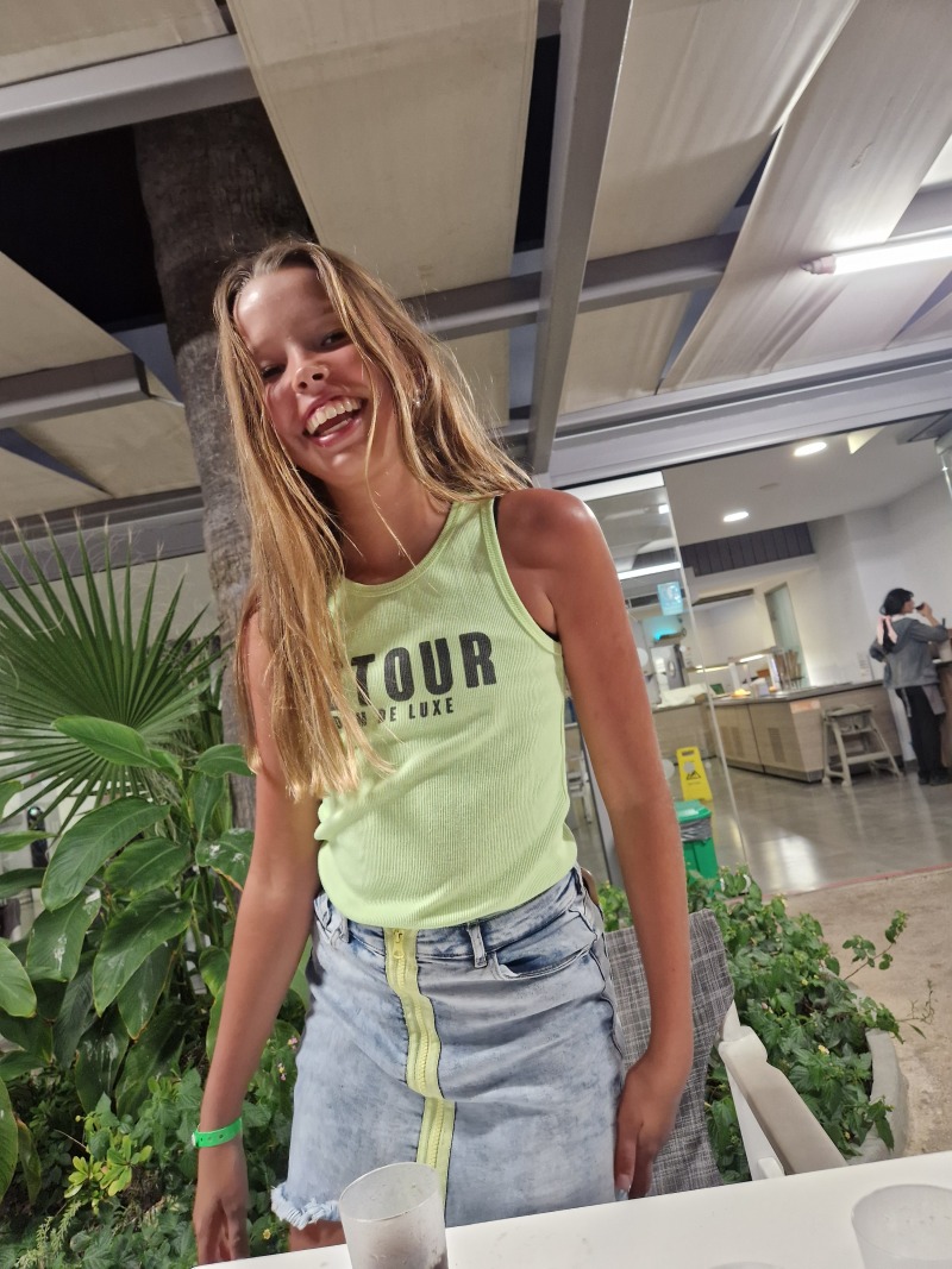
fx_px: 844
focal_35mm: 23
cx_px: 476
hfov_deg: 58.9
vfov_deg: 73.9
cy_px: 634
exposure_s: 1/100
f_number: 1.8
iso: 500
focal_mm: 5.4
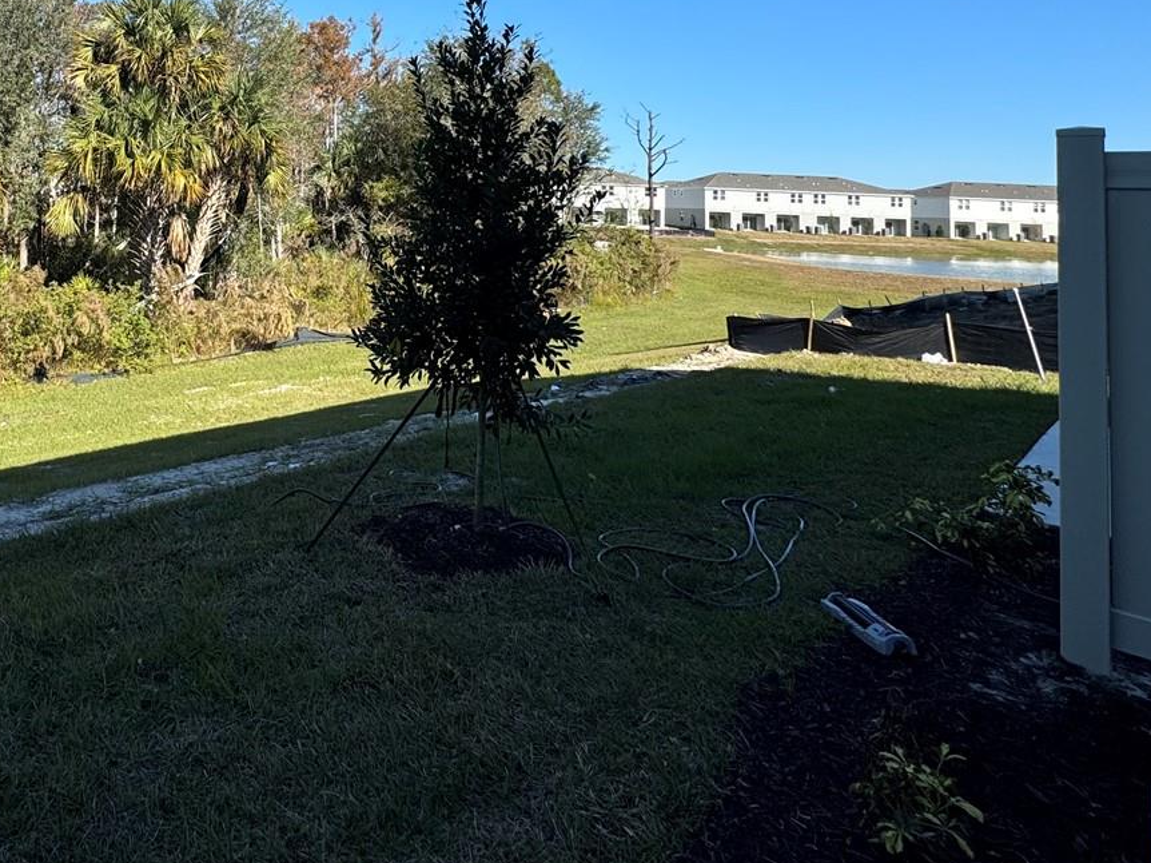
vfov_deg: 49.2
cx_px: 223
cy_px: 144
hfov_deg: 61.5
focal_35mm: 26
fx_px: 864
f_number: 2.2
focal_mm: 2.22
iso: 50
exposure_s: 1/1256
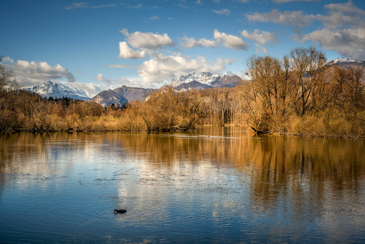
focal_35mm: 42
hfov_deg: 46.4
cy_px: 122
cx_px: 182
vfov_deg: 31.9
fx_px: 426
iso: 100
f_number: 7.1
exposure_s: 1/500
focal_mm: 42
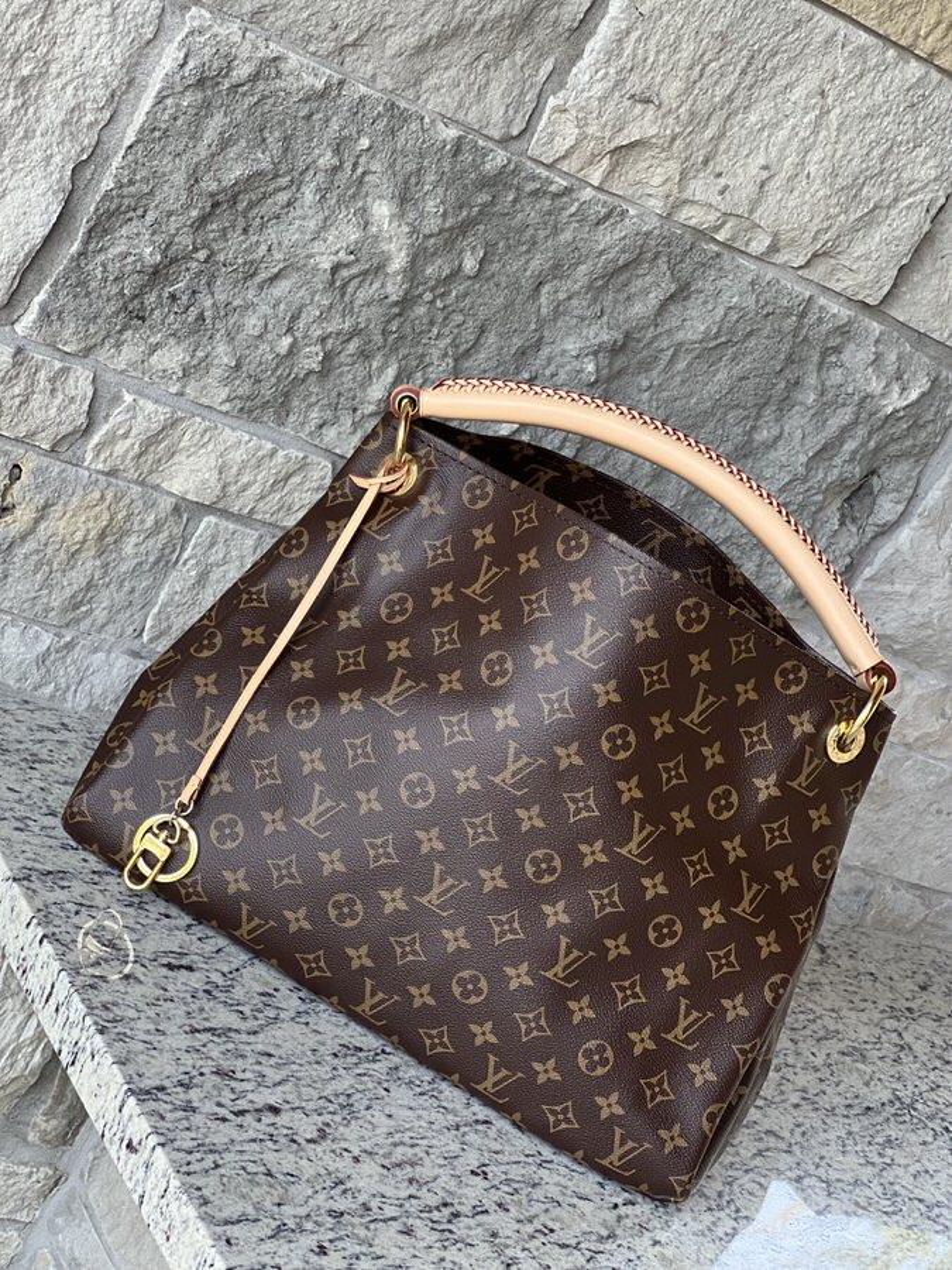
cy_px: 635
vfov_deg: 25.3
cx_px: 476
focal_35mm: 77
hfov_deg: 19.1
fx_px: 2824
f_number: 2.8
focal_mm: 9
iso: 125
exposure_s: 1/121
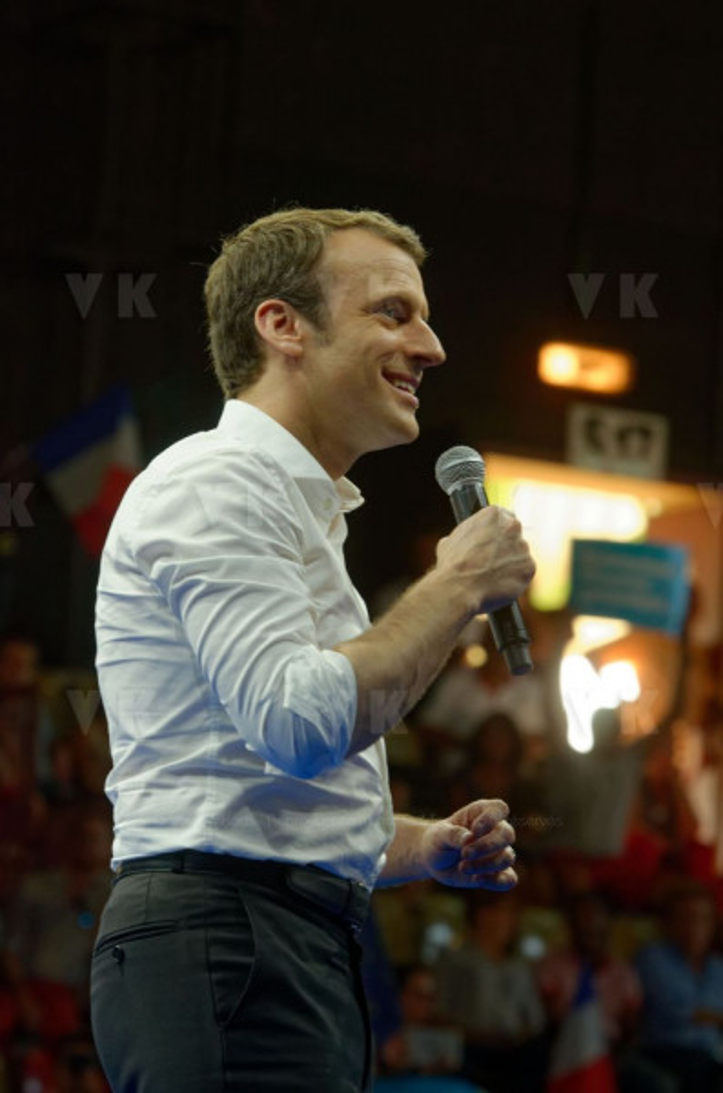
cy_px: 546
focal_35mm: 225
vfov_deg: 9.2
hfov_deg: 6.1
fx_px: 6813
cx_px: 362
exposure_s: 1/80
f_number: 5.6
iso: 800
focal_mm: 150
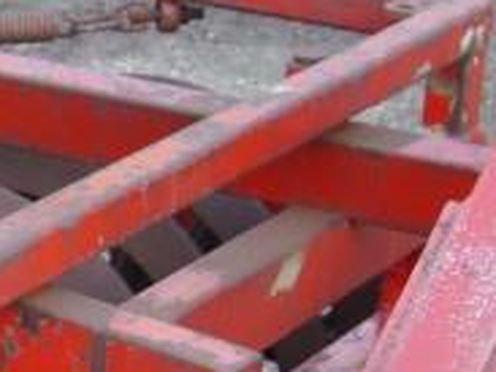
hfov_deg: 11.5
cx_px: -154
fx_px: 2406
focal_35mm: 168
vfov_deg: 8.7
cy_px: 491
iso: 160
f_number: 3.6
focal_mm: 15
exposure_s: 1/60
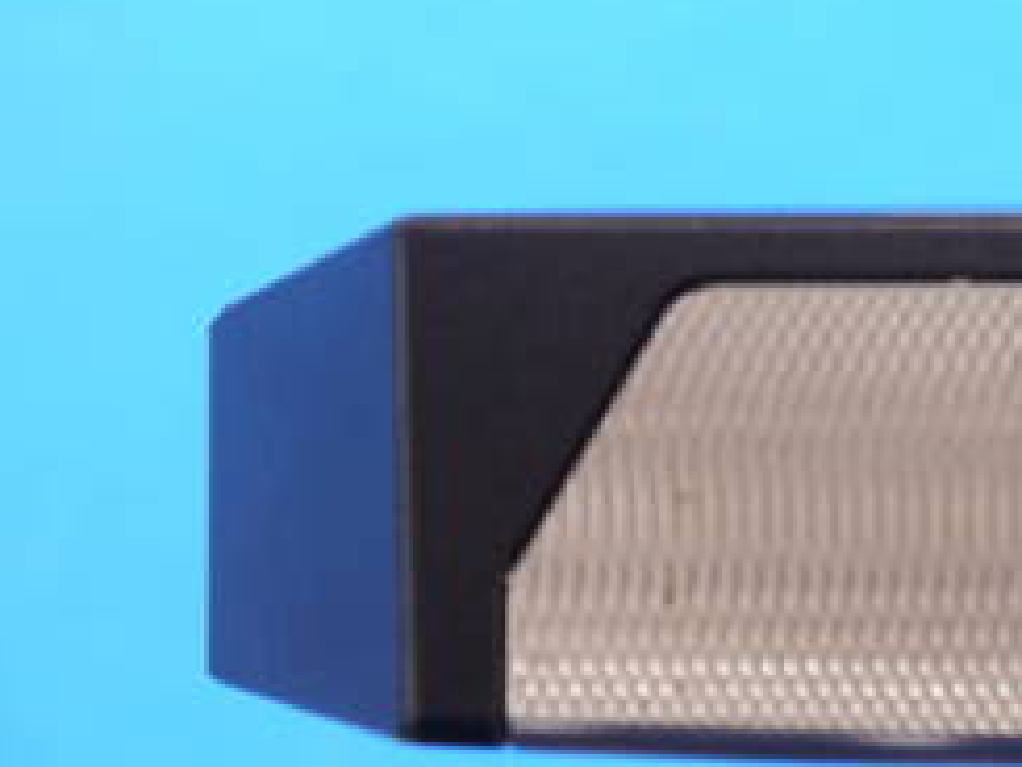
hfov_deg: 9.5
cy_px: -63
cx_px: 1260
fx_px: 6026
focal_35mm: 204
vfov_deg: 7.2
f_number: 5.5
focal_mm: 39
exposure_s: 1/50
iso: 800
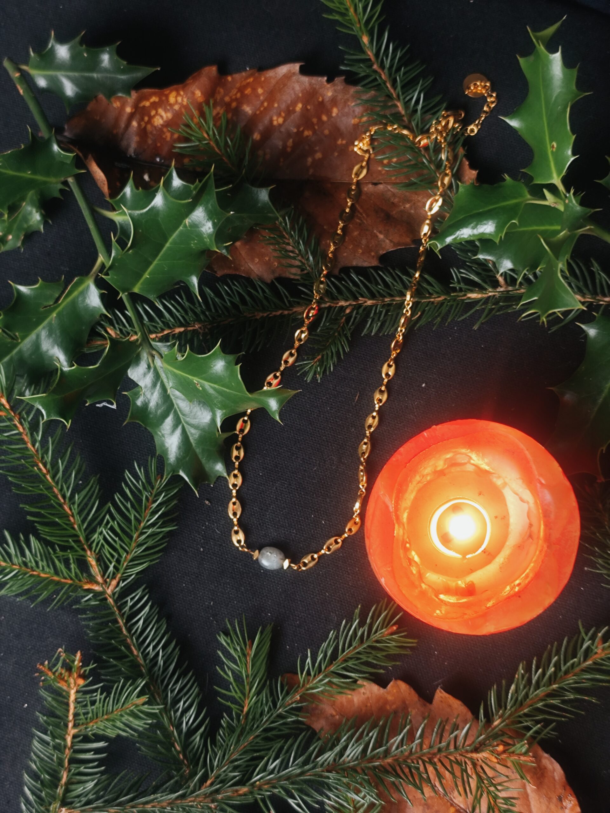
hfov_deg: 31.5
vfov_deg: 41.2
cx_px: 305
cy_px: 406
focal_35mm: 46
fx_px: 1081
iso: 125
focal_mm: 6.19
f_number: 1.65
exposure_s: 1/25
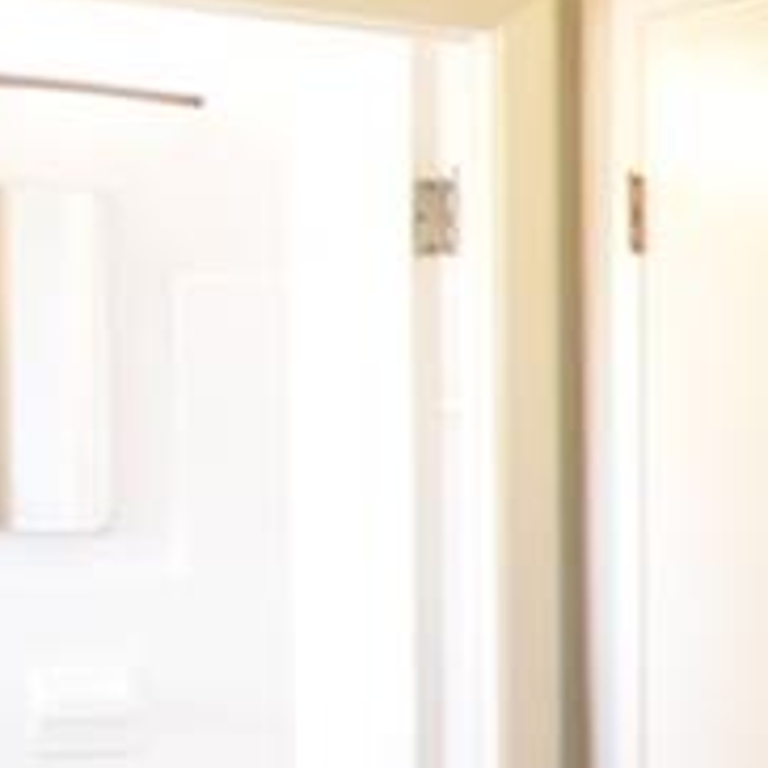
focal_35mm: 112
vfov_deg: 15.4
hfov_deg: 10.2
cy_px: 654
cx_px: 2456
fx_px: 2811
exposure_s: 1/60
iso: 800
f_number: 4
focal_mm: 10
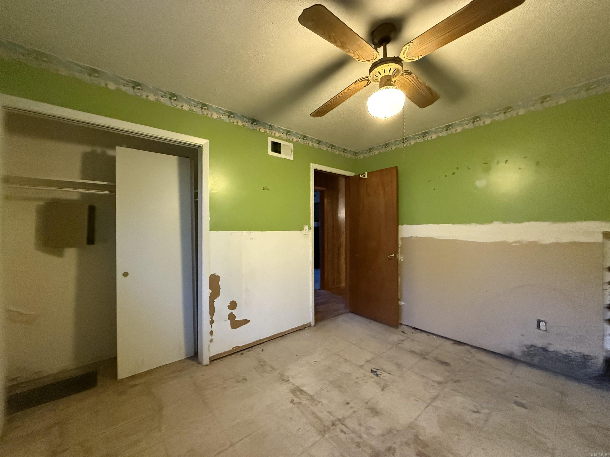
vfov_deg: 85.7
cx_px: 305
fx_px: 247
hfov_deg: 102.1
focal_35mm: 14
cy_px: 228
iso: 1250
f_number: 2.2
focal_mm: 2.22
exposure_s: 1/40
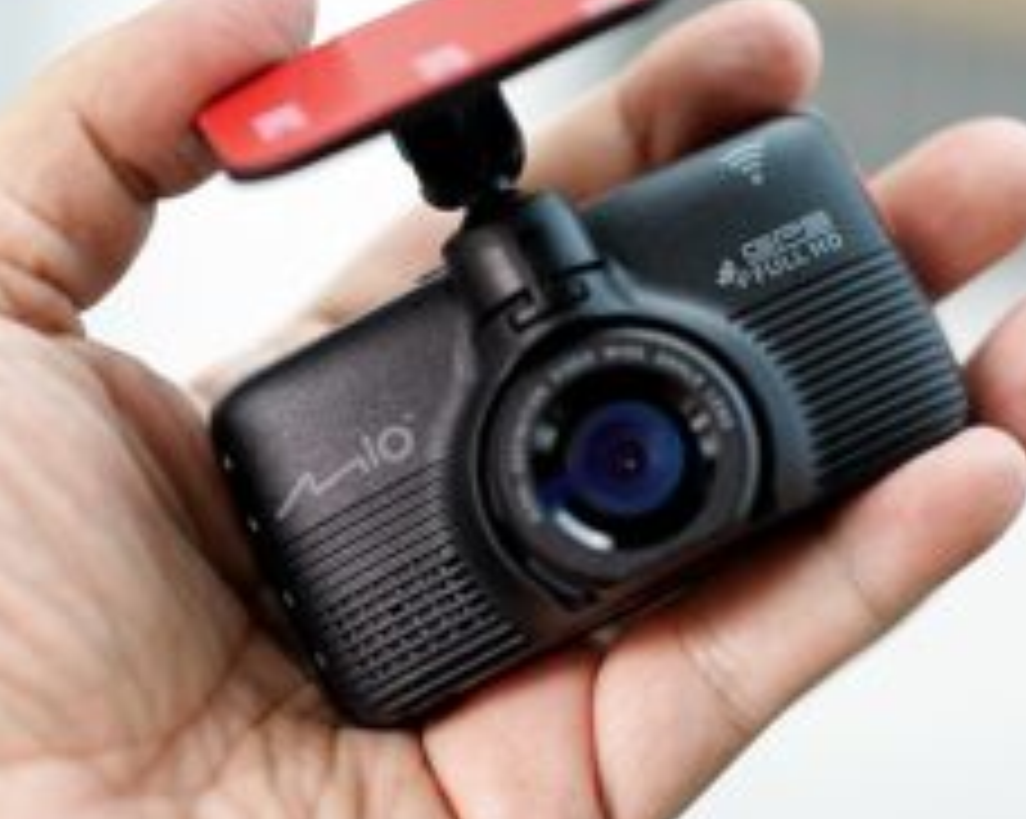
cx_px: 612
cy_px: 248
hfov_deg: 18.8
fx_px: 3095
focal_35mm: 102
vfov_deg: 15.0
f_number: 2
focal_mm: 55
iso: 500
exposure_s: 1/800
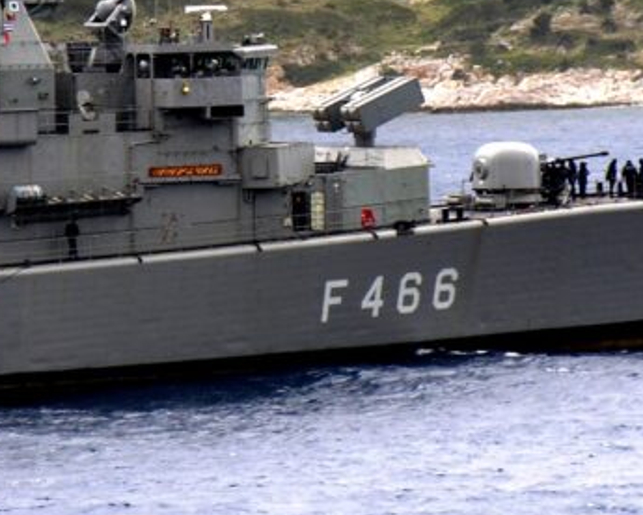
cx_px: 375
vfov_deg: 3.0
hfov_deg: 3.8
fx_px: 9705
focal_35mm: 510
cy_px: 113
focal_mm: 61
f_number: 5.5
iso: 50
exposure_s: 1/79
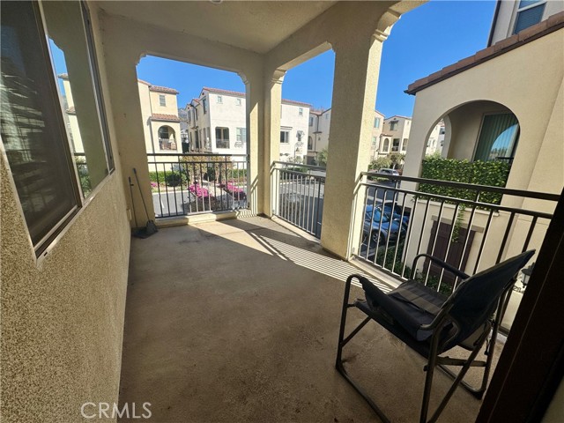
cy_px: 212
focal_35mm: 14
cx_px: 282
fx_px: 228
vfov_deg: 85.7
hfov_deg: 102.1
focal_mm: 2.22
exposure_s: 1/1536
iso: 50
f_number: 2.2
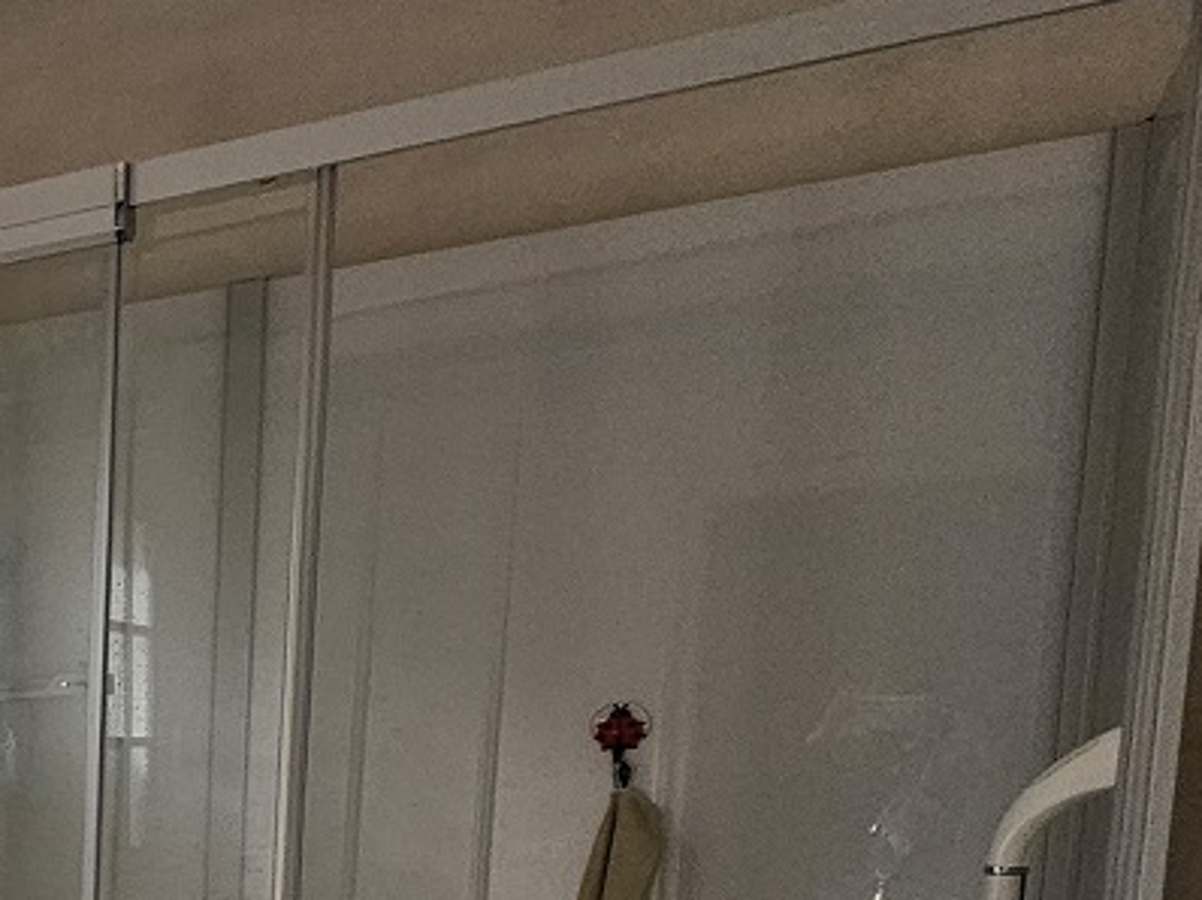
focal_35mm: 49
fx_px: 1700
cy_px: 980
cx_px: -897
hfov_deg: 23.2
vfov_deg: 27.3
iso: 80
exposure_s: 1/120
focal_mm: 2.2
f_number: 2.2
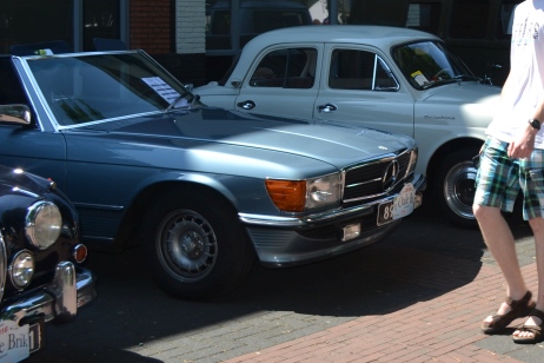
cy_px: 34
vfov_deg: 20.5
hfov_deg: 28.3
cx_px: 588
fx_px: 982
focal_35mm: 65
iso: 100
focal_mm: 20
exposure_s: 1/200
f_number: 6.3
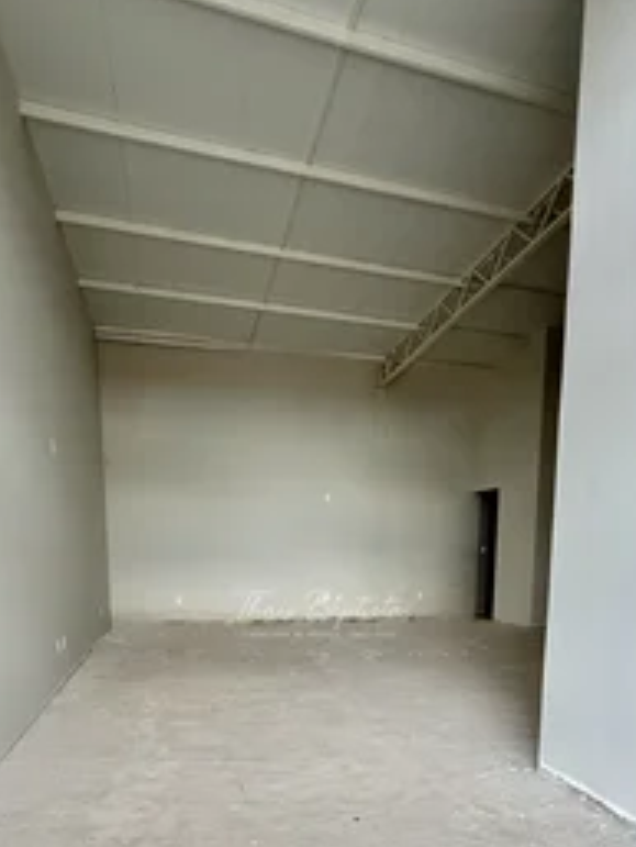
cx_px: 320
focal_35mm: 21
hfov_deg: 63.5
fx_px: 514
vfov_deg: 74.5
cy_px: 613
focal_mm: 2.22
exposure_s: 1/99
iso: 64
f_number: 2.2
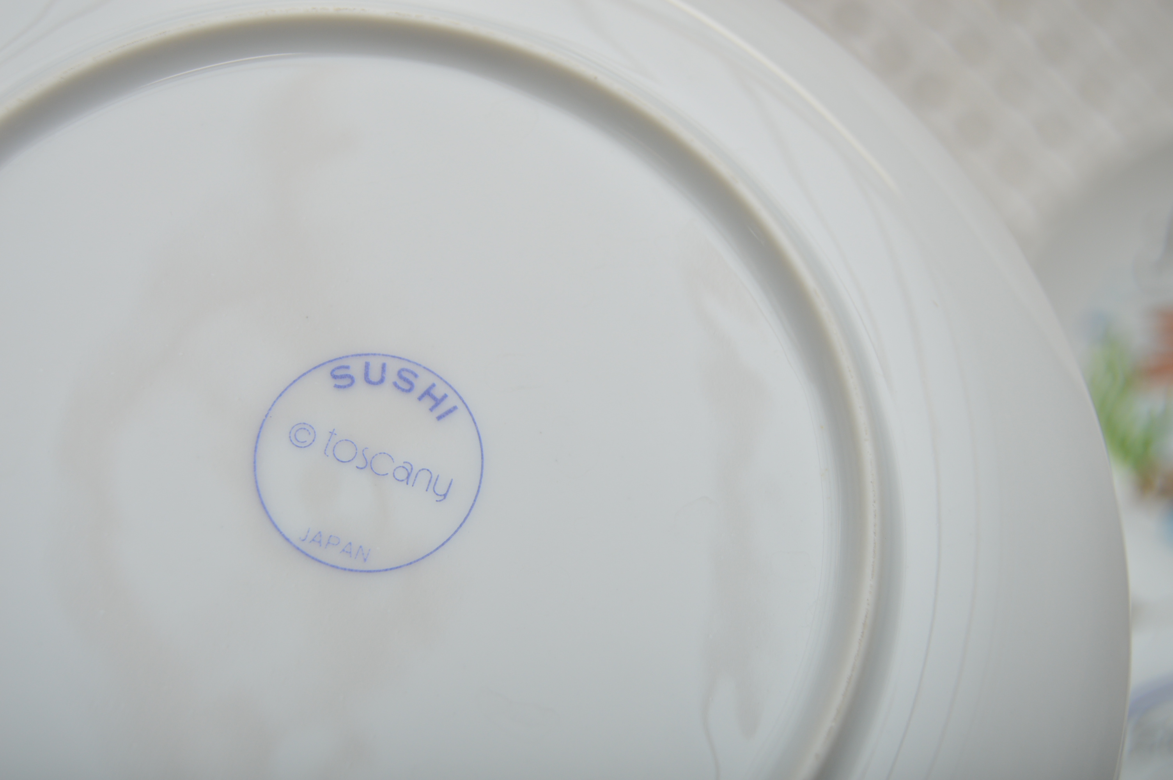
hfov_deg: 37.9
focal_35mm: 52
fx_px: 1709
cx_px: 586
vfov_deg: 25.7
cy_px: 390
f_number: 5
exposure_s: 1/200
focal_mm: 35
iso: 200
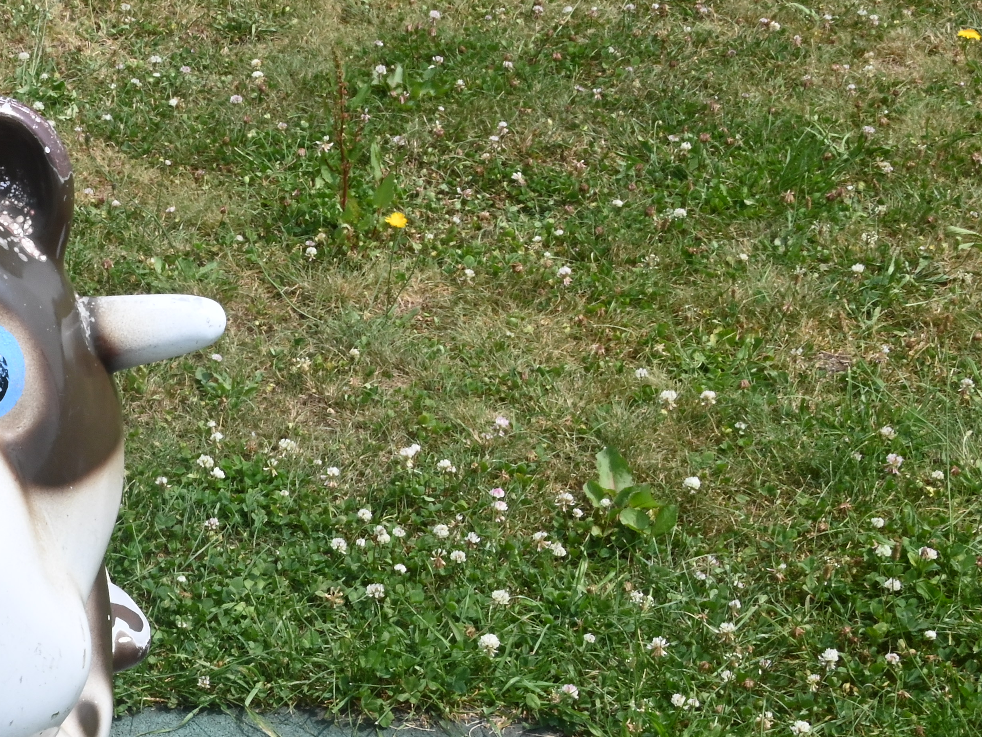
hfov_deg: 22.3
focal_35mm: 84
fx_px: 2383
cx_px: -37
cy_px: 658
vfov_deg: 17.3
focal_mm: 26
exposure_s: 1/100
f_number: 25
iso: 360
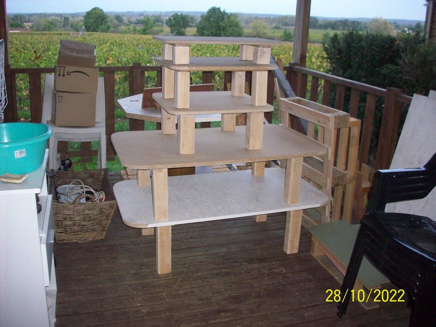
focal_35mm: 37
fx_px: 466
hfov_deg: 50.1
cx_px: 218
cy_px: 164
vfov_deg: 38.7
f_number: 2.8
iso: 200
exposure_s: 1/64
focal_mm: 6.2
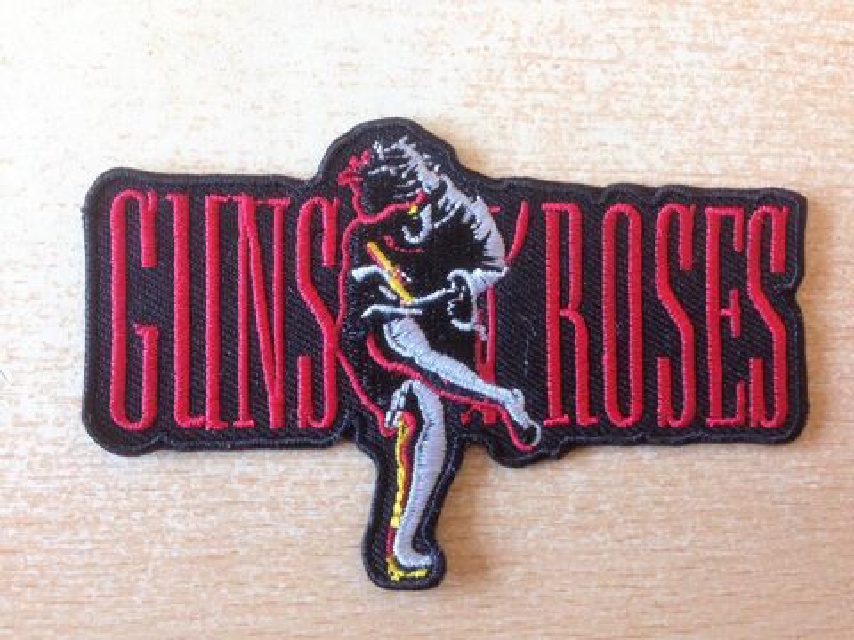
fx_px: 814
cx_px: 427
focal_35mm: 33
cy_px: 320
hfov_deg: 55.4
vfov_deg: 42.9
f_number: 2.4
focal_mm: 4.12
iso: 160
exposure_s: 1/20
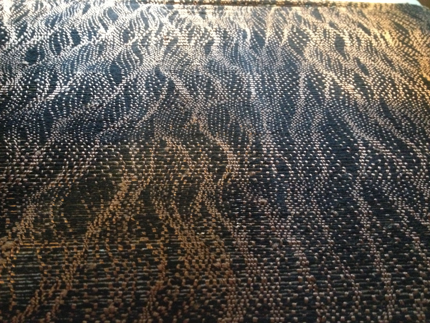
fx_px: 435
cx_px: 215
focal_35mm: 35
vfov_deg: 40.7
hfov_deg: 52.6
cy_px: 162
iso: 640
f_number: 2.4
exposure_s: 1/15
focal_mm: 4.28
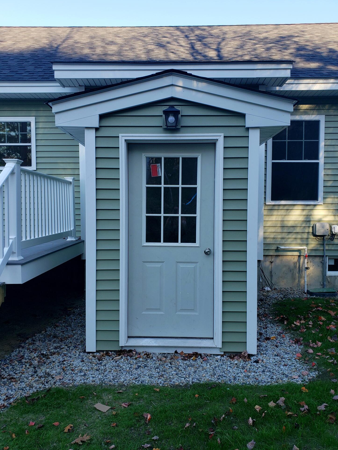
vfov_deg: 65.3
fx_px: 352
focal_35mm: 27
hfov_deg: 51.3
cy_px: 222
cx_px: 168
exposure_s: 1/296
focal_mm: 4.3
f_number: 2.4
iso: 50
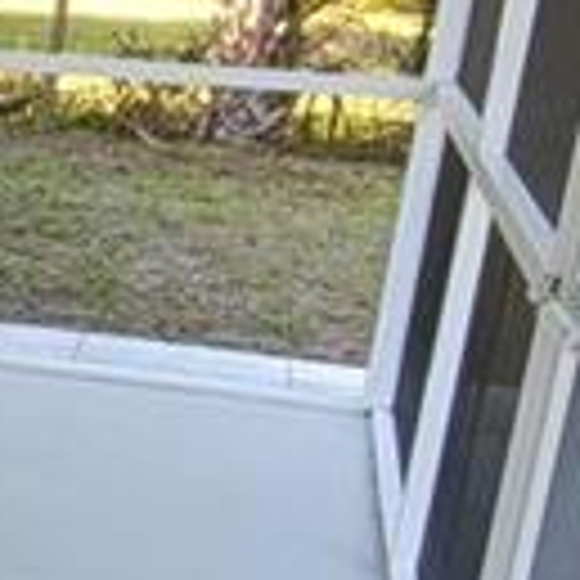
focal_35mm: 107
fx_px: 2028
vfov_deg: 16.0
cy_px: 567
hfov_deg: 13.0
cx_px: -742
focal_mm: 2.2
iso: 100
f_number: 2.2
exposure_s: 1/120
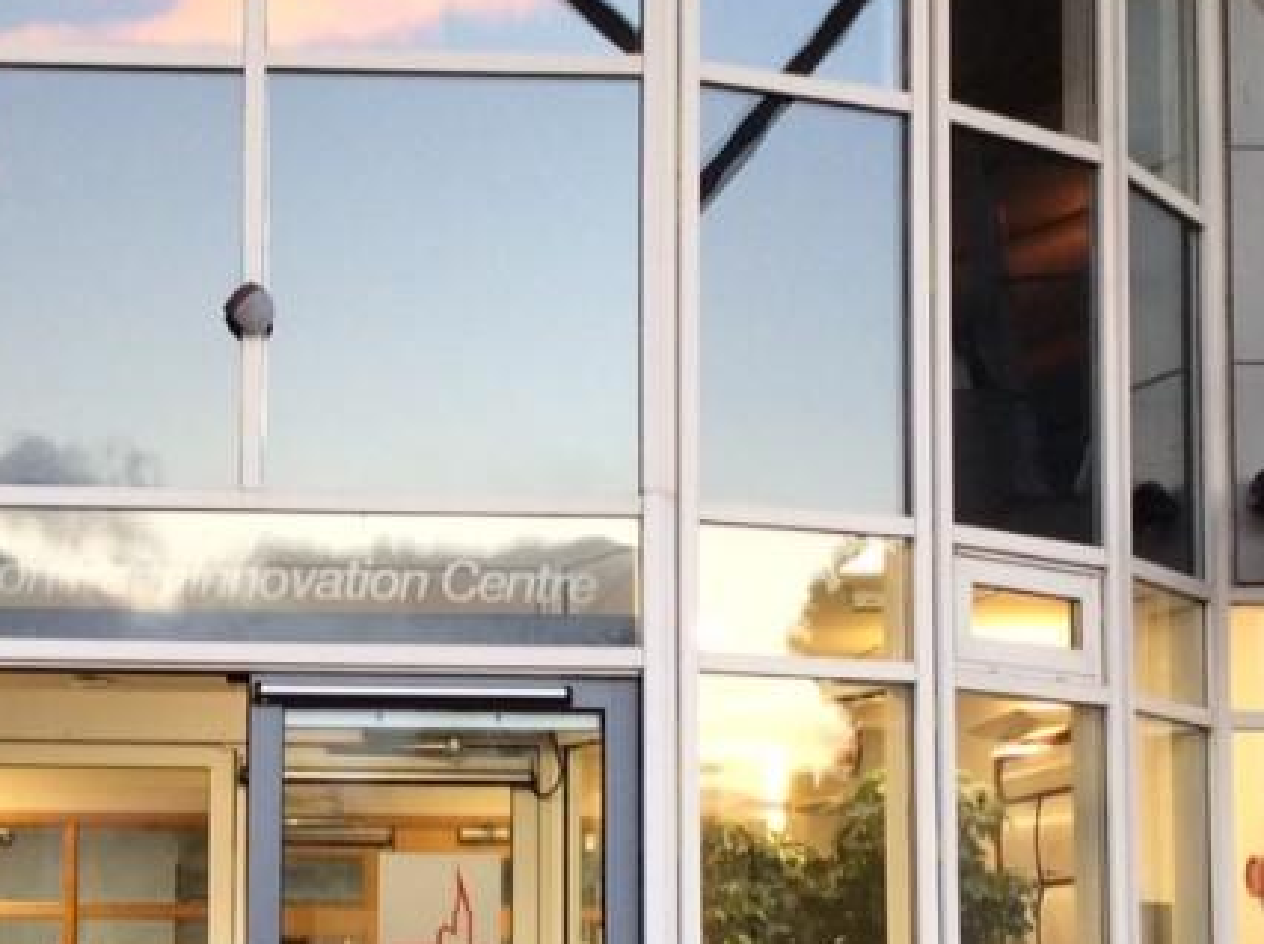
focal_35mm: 77
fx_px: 2807
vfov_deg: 18.9
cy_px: 717
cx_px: 297
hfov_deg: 25.0
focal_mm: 3.3
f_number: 2.4
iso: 32
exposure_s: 1/24
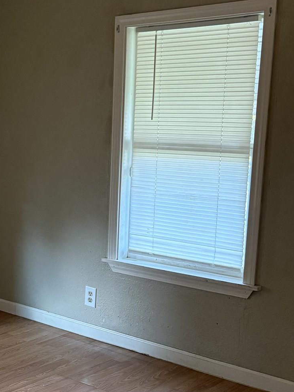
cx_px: -34
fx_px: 690
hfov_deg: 22.6
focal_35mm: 61
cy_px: 240
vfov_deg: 31.6
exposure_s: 1/60
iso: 320
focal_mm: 5.96
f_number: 1.6
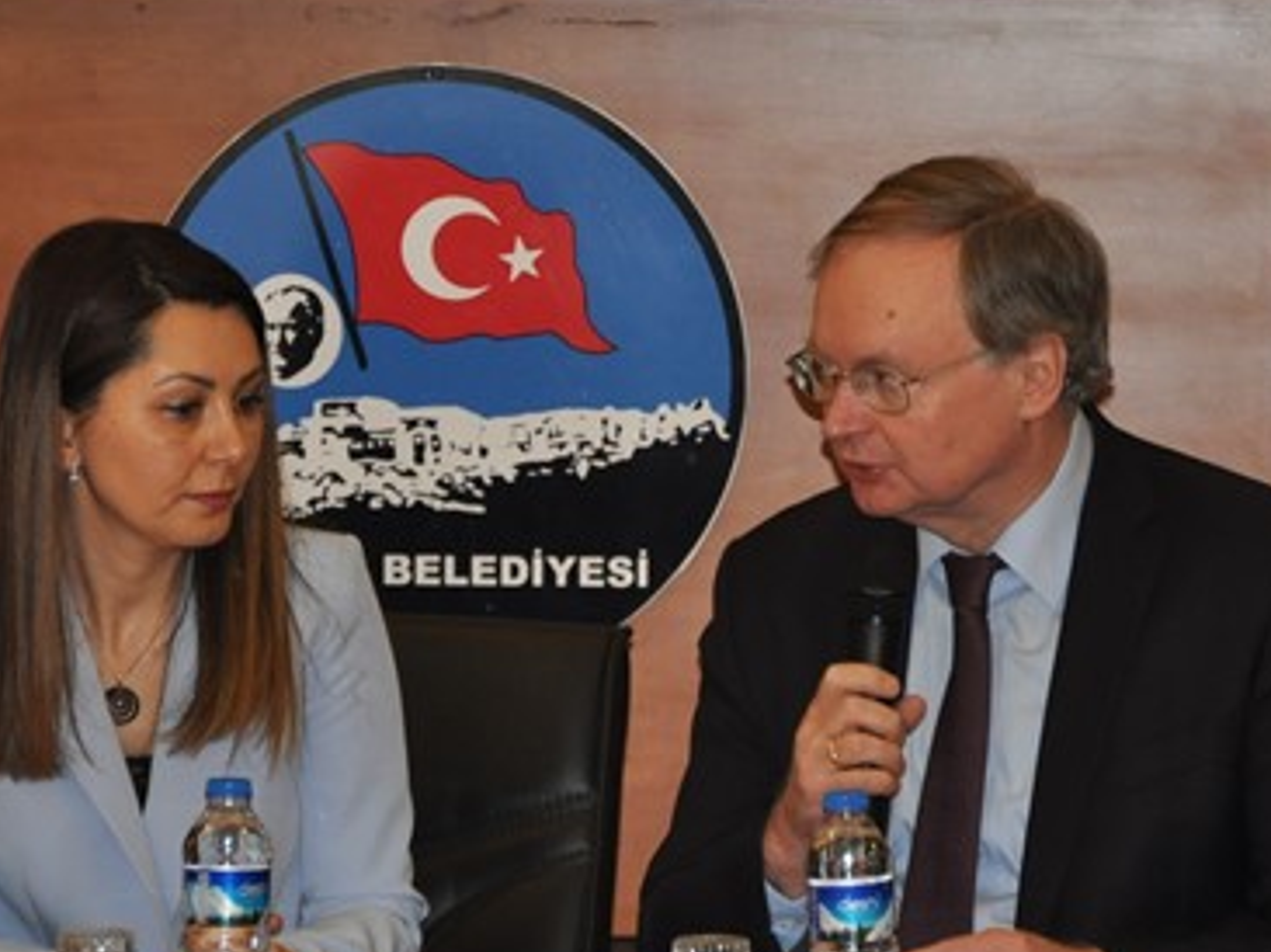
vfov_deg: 5.5
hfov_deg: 7.4
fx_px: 9865
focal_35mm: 269
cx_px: 781
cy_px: 532
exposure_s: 1/60
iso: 1250
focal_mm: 105
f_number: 5.6
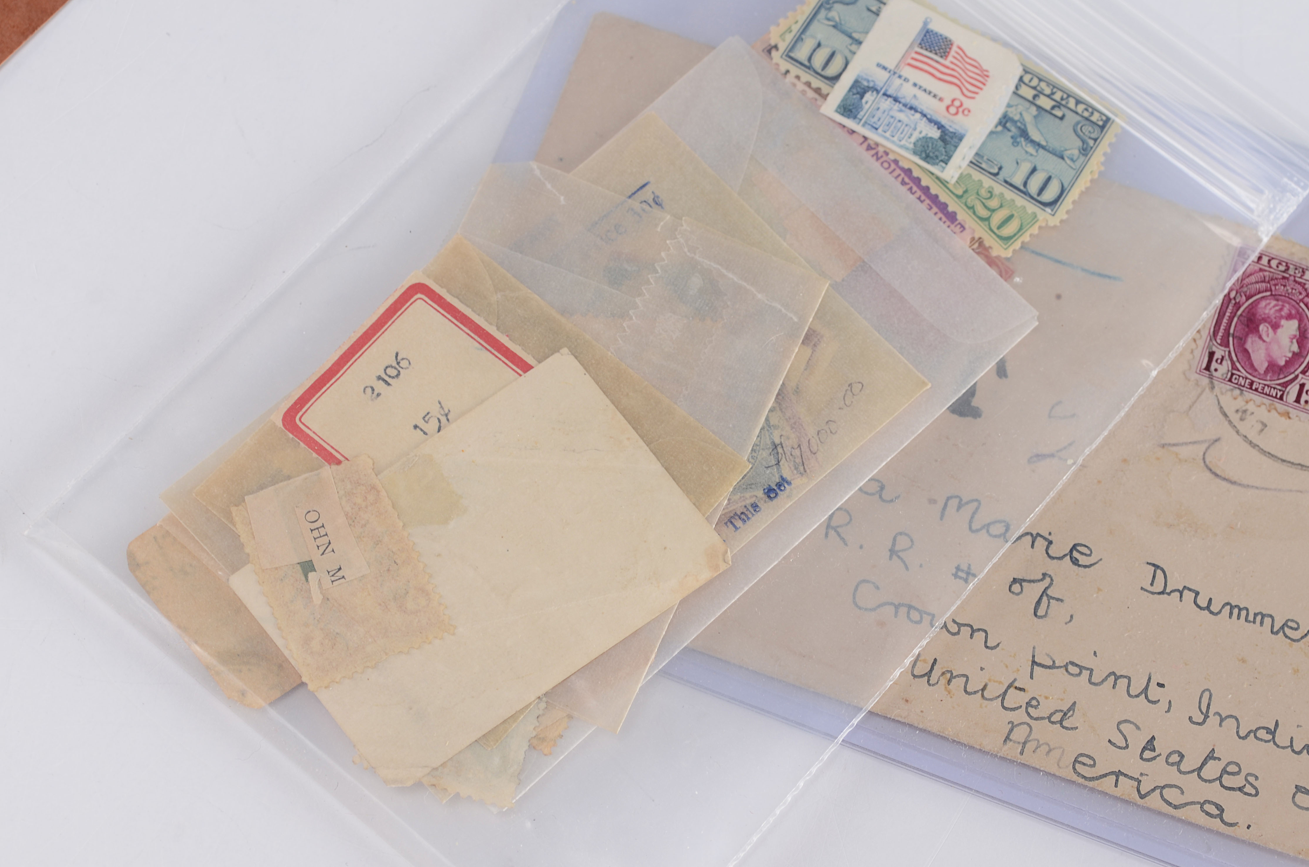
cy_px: 436
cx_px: 691
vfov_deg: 15.8
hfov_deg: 23.7
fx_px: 3120
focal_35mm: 86
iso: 100
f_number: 10
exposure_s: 1/80
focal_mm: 52
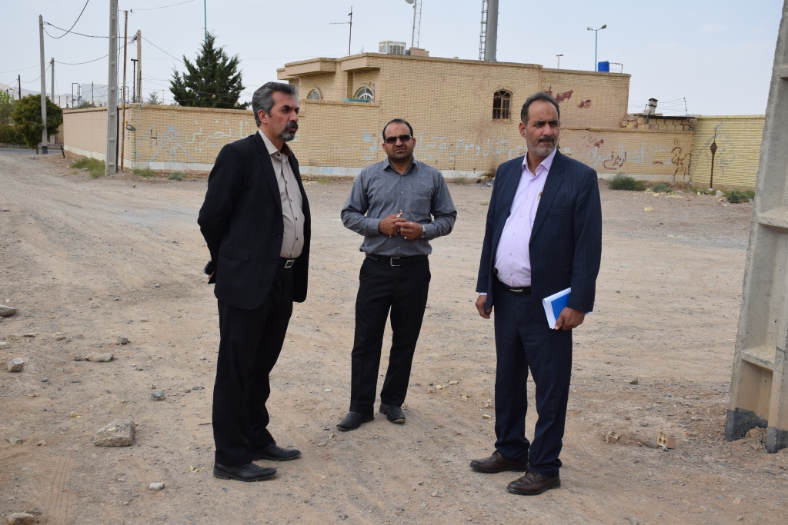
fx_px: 985
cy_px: 262
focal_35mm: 45
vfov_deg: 29.9
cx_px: 394
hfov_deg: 43.6
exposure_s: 1/500
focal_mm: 30
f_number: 8
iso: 200
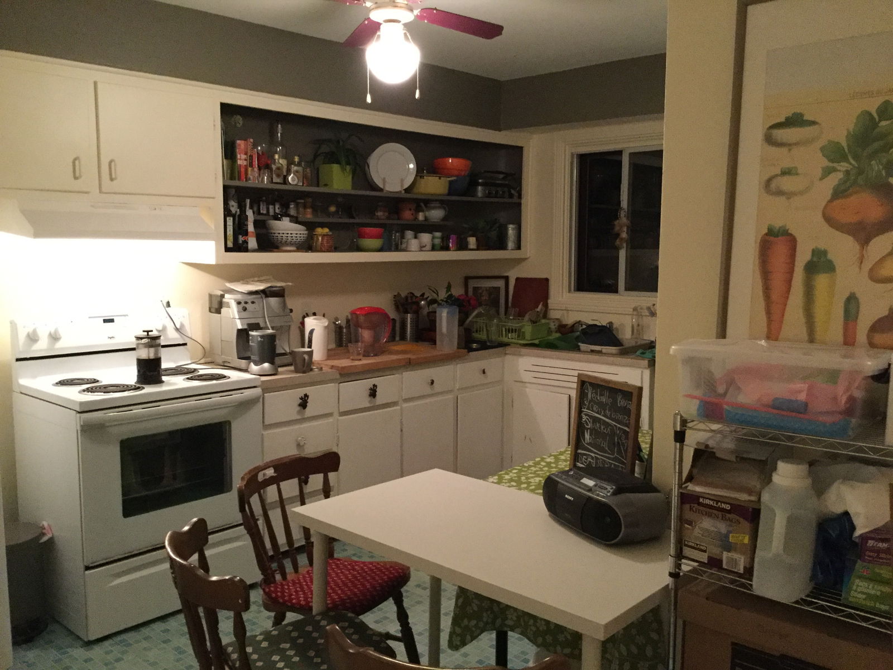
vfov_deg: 45.4
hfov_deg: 58.4
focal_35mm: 31
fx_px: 800
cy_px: 335
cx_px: 446
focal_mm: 3.3
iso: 250
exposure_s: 1/15
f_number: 2.4
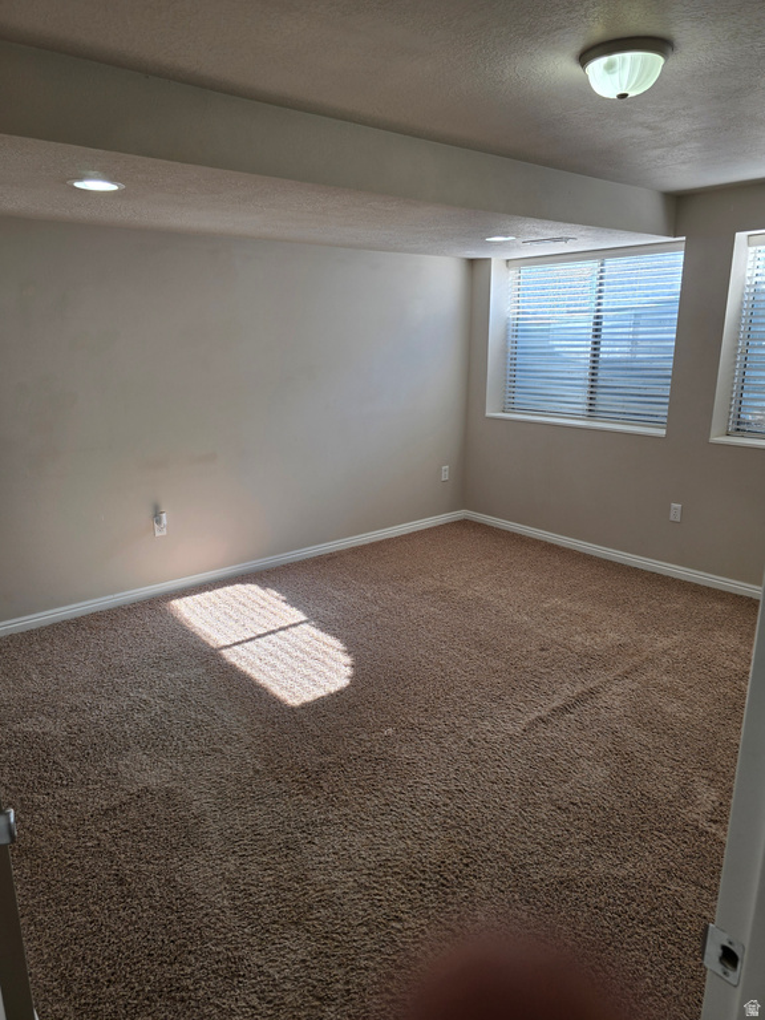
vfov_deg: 73.9
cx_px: 382
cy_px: 510
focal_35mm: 23
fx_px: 678
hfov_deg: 58.9
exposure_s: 1/120
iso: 32
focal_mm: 6.3
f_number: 1.7
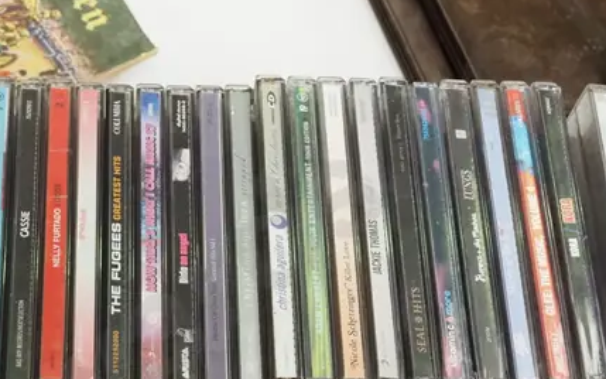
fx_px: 1338
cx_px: 112
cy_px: 371
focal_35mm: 81
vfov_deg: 15.8
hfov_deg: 25.1
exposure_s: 1/160
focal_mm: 16
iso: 2500
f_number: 5.6
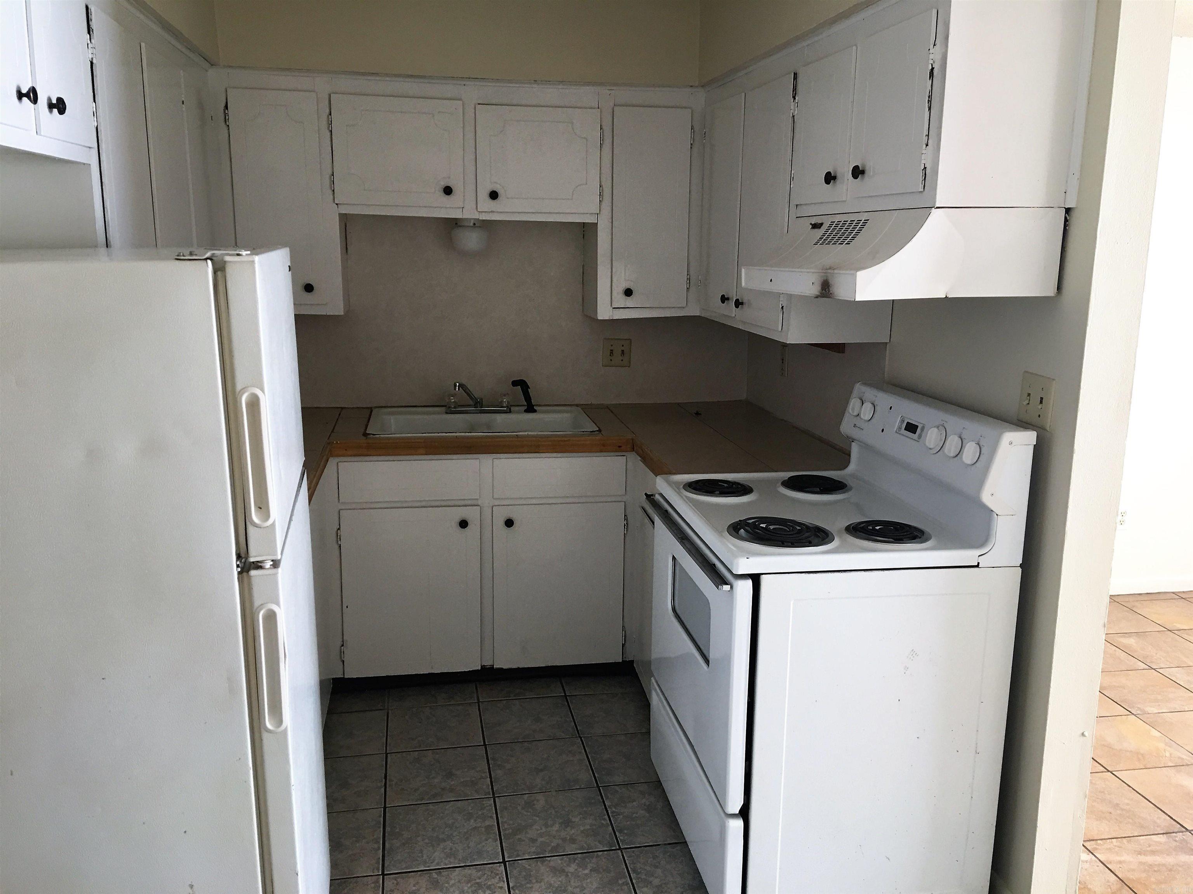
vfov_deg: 48.2
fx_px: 999
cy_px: 447
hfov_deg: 61.7
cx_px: 596
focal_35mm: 29
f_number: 2.2
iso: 40
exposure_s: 1/30
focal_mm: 4.15
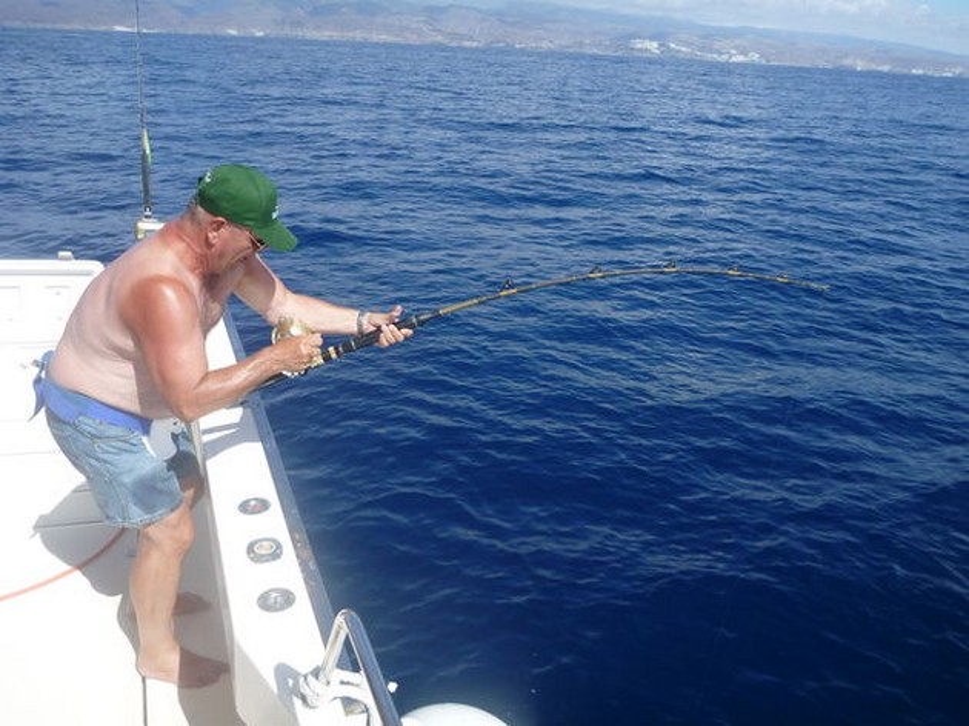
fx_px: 784
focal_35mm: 28
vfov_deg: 49.7
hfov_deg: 63.5
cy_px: 363
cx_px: 484
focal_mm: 4.9
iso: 100
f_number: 3.3
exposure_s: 1/800
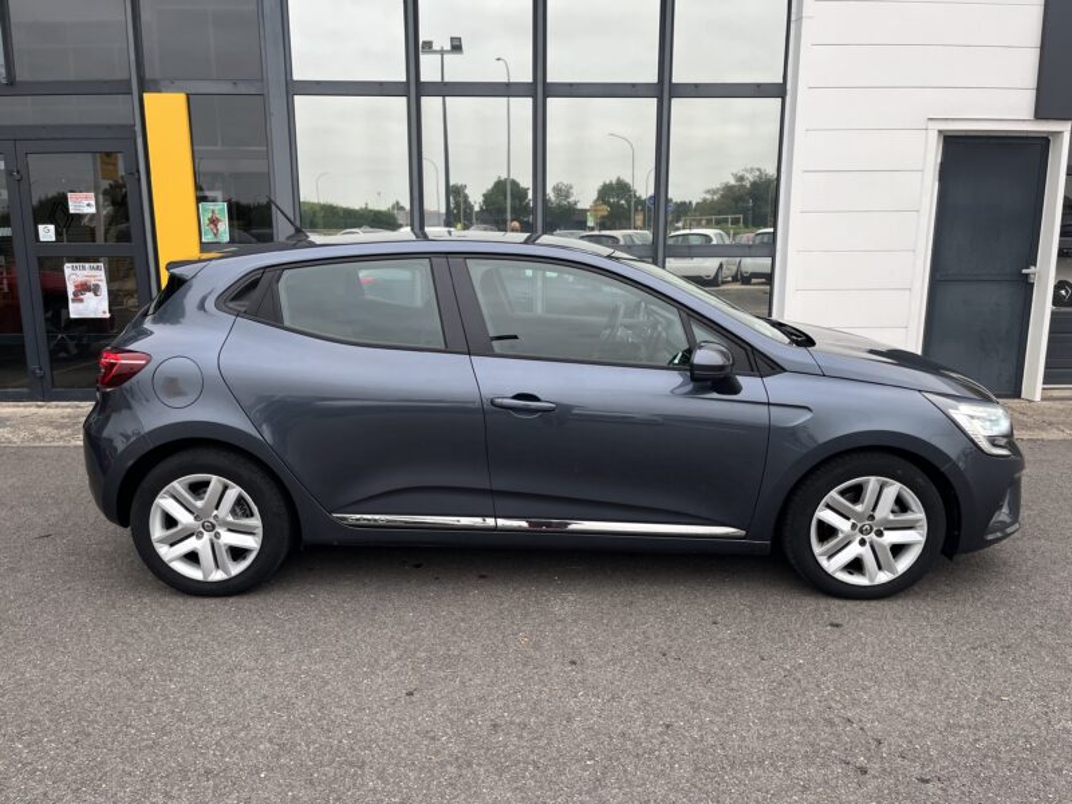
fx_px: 805
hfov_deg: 67.3
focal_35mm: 26
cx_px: 536
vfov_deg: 53.1
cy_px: 402
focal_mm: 5.1
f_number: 1.6
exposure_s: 1/122
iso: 64
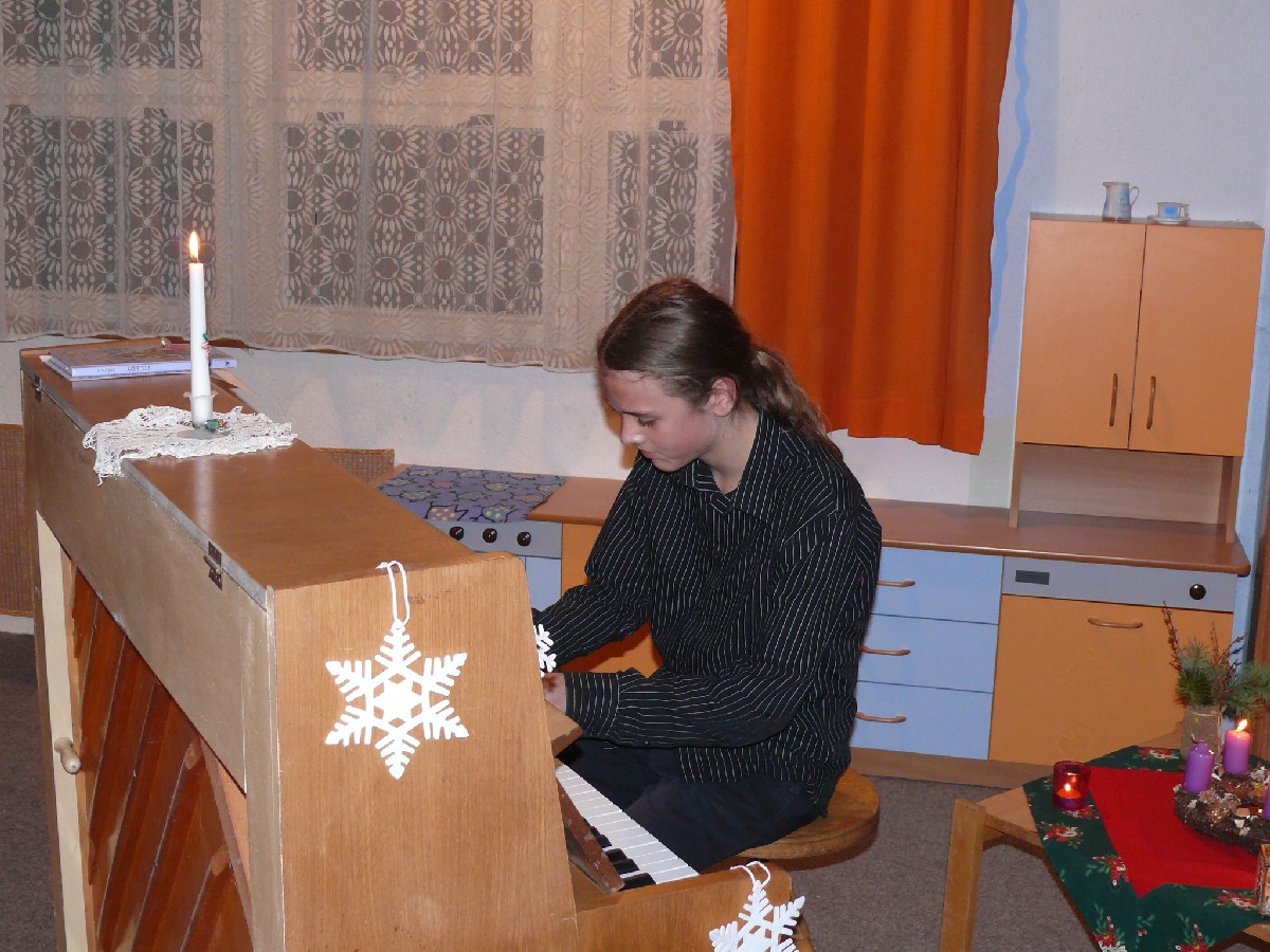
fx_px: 1871
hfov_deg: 37.5
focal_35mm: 51
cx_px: 635
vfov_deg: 28.6
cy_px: 476
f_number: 3.2
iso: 200
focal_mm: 9.2
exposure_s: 1/30
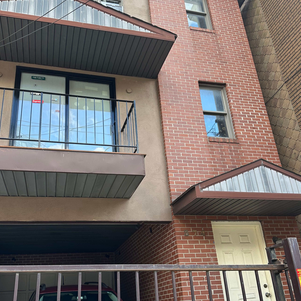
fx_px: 325
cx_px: 134
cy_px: 167
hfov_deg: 49.6
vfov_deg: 49.7
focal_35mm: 33
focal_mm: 6.86
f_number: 1.78
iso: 80
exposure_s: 1/251
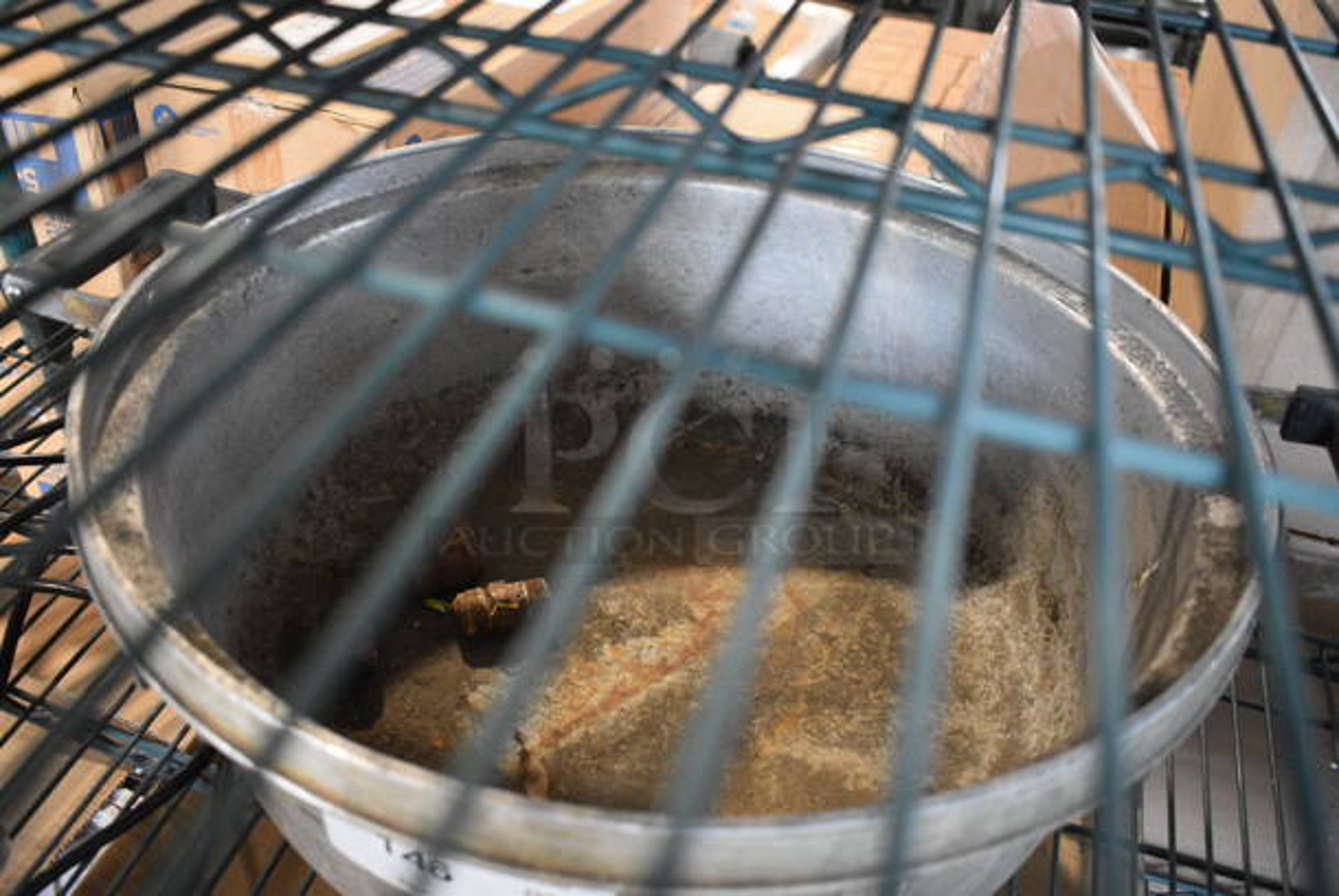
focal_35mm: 30
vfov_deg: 43.7
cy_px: 448
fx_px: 1117
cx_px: 670
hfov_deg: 61.9
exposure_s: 1/125
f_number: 3.5
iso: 2500
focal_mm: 20
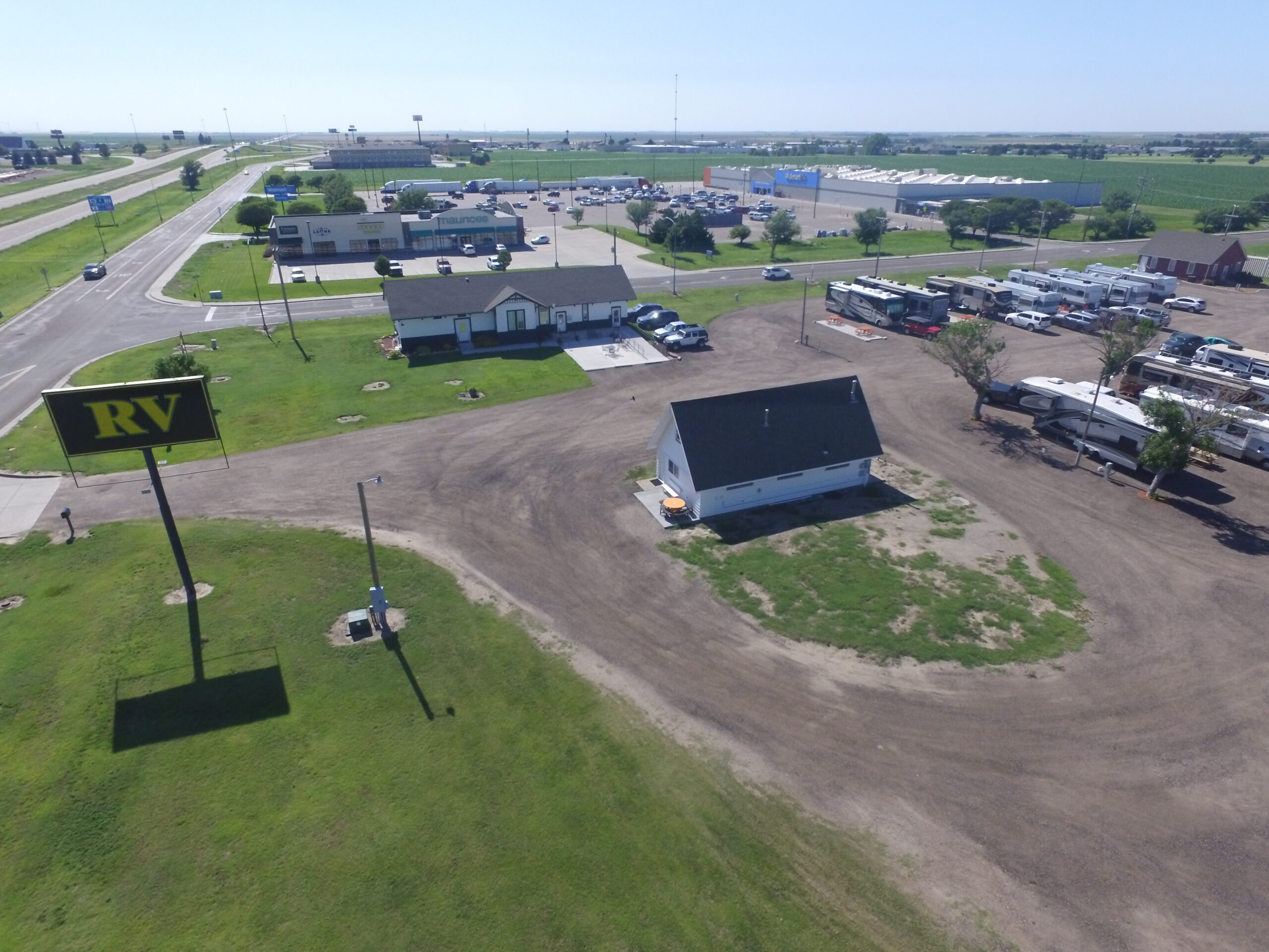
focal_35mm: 20
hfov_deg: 81.7
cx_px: 634
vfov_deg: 66.0
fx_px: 733
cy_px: 476
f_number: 2.8
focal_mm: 3.61
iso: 400
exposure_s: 1/4000
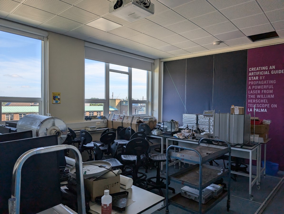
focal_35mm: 24
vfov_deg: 56.9
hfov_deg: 71.5
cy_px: 107
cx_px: 142
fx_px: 197
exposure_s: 1/307
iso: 19
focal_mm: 6.9
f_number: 1.68
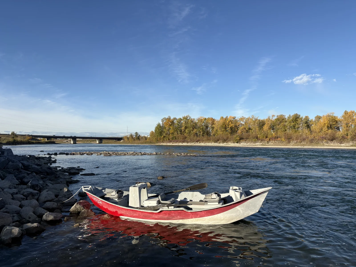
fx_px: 267
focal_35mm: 26
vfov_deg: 53.1
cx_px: 178
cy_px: 134
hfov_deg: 67.3
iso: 50
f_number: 1.6
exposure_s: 1/3448
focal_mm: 5.96
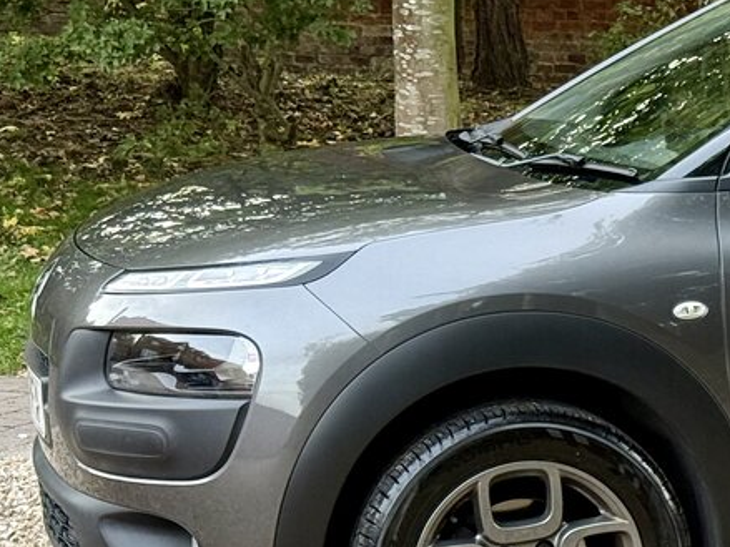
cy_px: 474
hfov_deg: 13.5
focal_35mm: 140
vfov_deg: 10.5
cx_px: 1001
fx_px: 2952
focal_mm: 6.76
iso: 125
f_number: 1.78
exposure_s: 1/108
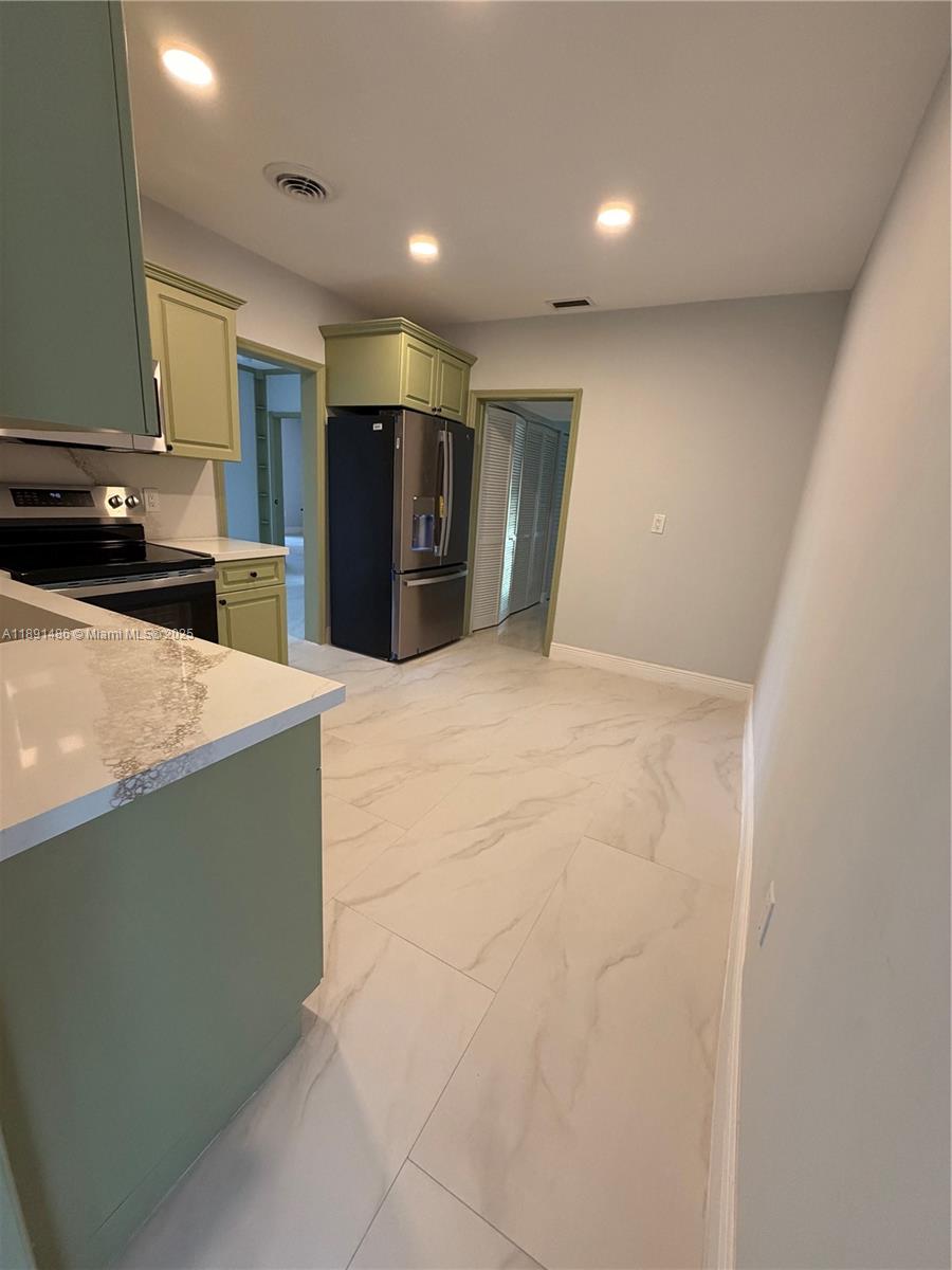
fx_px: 513
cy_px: 635
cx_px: 476
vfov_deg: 102.1
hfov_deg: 85.7
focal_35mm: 14
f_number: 2.2
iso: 320
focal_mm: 2.22
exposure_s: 1/120
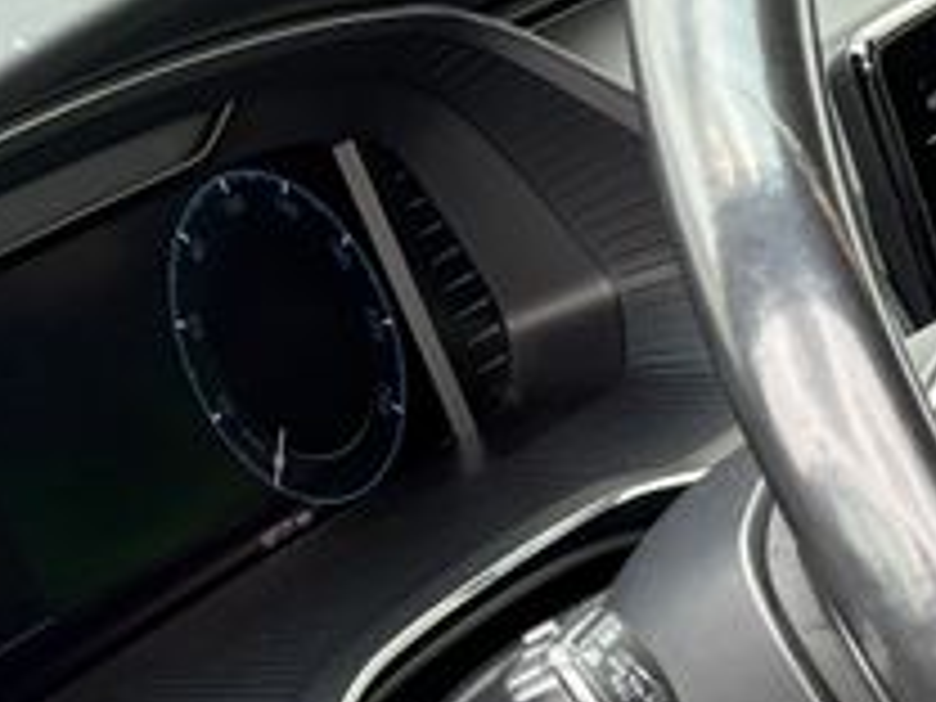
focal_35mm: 128
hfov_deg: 12.2
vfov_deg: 11.0
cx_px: 2277
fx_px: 3461
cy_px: 1134
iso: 64
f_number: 1.6
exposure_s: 1/198
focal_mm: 5.96
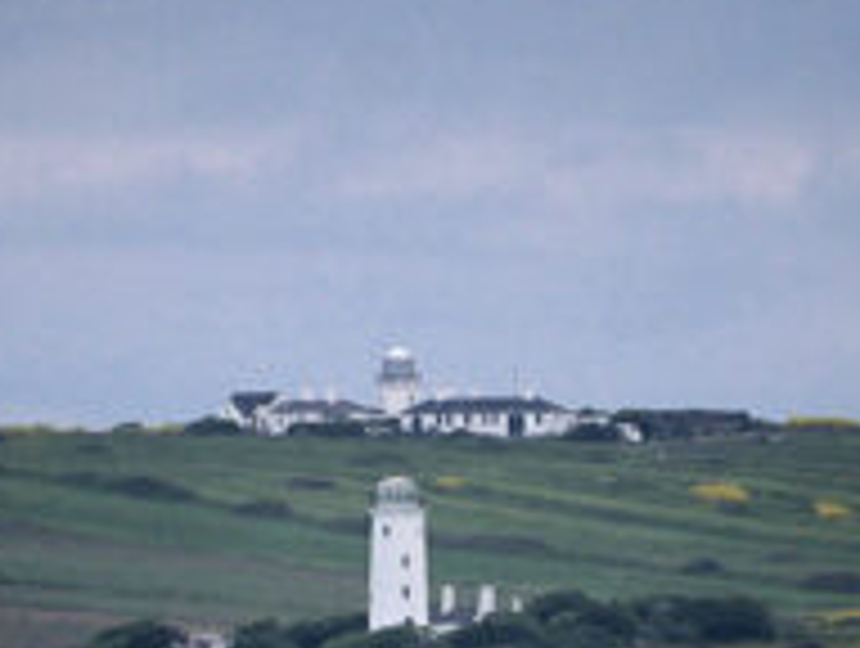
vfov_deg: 1.8
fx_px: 20809
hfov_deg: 2.4
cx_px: 365
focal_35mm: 836
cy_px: 644
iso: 1000
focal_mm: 200
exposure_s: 1/1000
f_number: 5.6
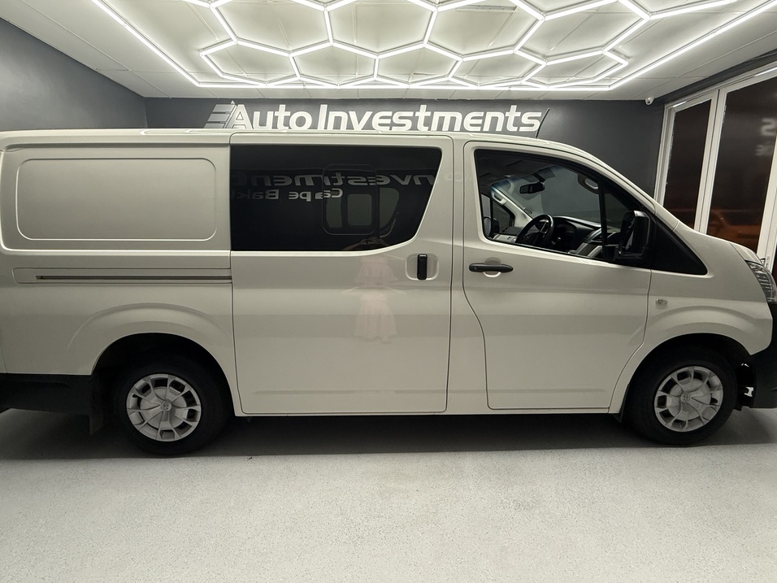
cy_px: 275
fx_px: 337
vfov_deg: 81.7
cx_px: 379
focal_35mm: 15
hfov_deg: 98.2
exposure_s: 1/100
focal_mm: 2.22
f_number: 2.2
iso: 320
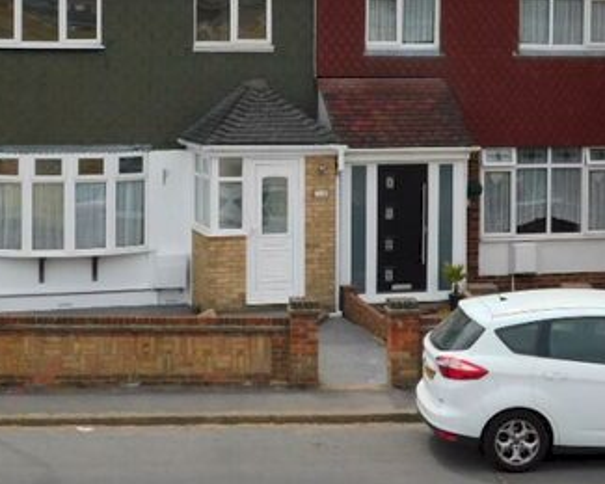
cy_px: 98
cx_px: 281
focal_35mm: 84
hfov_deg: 22.7
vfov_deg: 18.1
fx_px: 1504
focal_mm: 7.1
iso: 125
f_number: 3.6
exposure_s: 1/1000
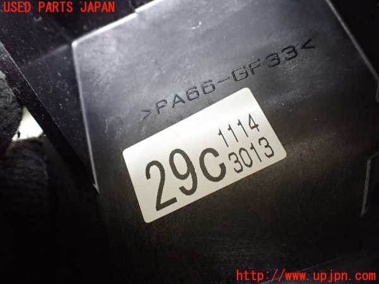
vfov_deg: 46.8
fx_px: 328
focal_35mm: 30
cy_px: 142
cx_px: 190
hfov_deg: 60.0
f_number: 2.3
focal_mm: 5.4
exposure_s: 1/60
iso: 800
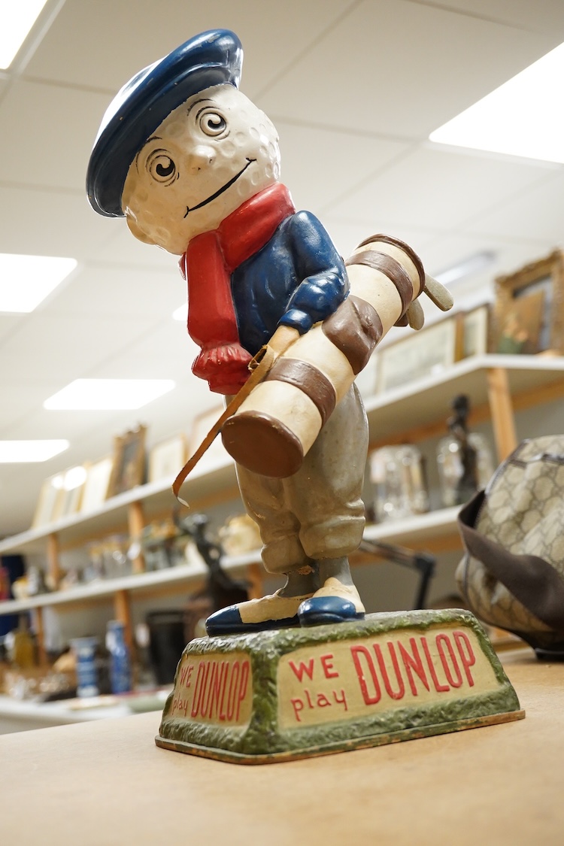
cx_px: 282
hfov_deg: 29.9
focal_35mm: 45
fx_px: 1057
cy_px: 423
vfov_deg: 43.6
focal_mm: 30
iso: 2500
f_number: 7.1
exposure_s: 1/200
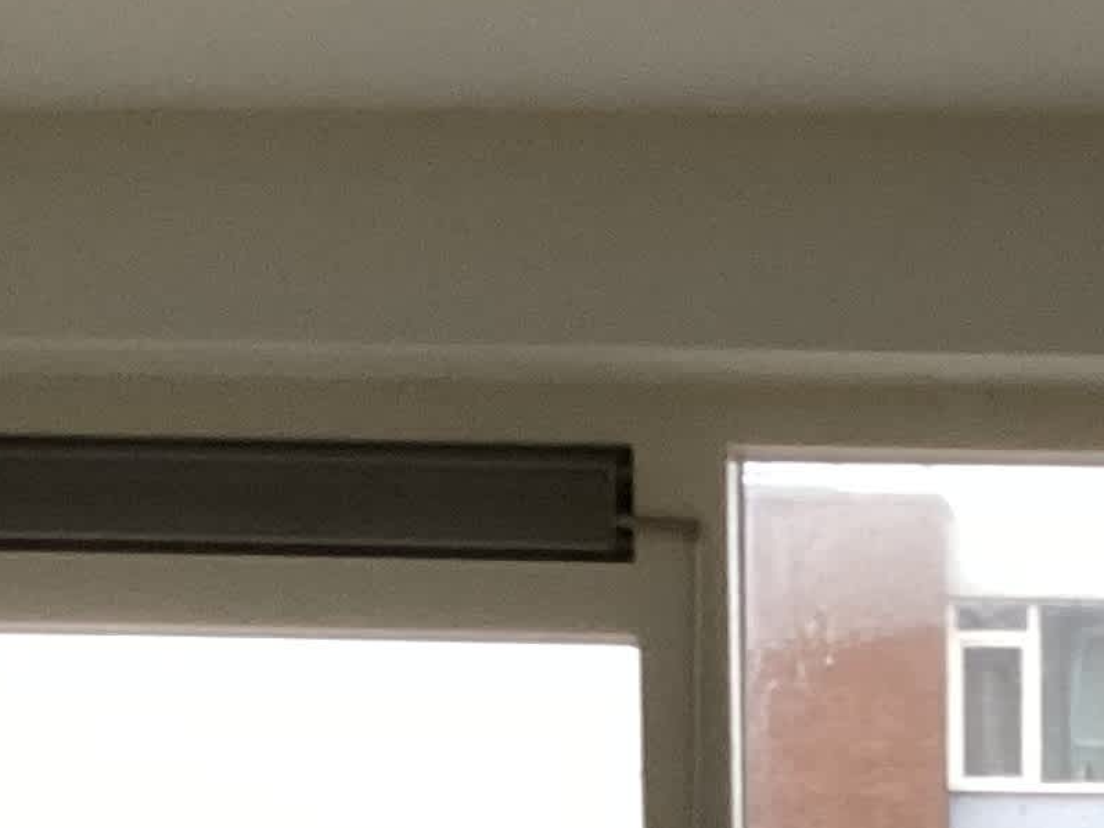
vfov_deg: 10.7
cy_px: 1613
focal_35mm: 127
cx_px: 1381
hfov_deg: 14.9
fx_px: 4051
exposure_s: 1/50
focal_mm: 3.3
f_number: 2.4
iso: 160
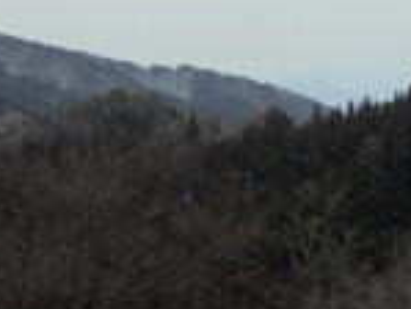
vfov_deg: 21.5
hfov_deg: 28.0
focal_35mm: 68
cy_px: 90
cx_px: 86
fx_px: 808
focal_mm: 5.3
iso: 100
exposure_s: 1/1000
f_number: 3.7
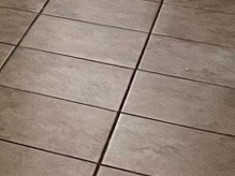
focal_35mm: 152
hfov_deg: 10.3
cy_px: -307
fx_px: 1031
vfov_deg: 8.5
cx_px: -417
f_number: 1.5
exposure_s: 1/60
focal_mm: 5.7
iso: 160
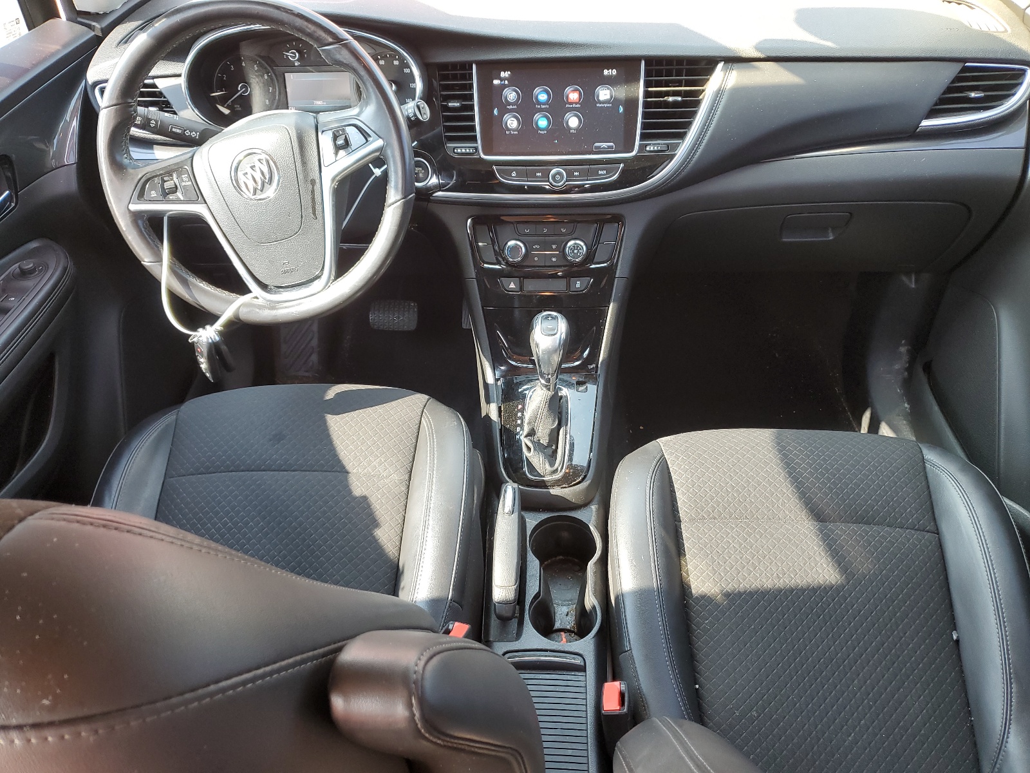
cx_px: 515
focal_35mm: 26
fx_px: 774
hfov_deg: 67.3
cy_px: 386
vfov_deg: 53.1
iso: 60
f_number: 1.5
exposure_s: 1/50
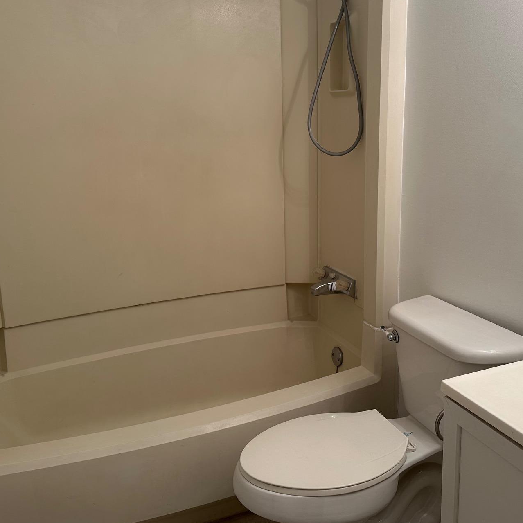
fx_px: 581
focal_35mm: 34
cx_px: 282
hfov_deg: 48.4
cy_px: 221
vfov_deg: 48.3
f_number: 1.78
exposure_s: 1/123
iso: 50
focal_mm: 6.86
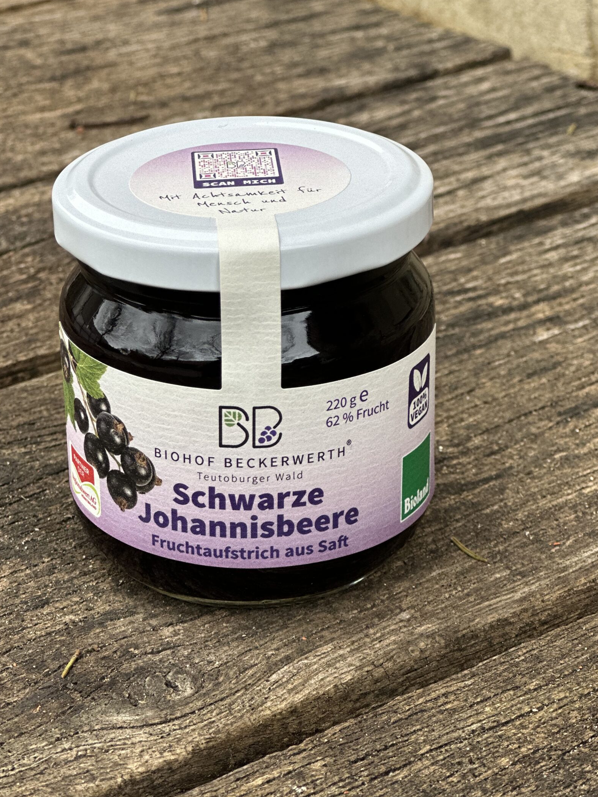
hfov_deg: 15.7
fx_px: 2165
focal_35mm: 94
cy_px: 373
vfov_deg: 20.9
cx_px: 270
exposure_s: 1/121
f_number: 2.8
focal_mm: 9
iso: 80
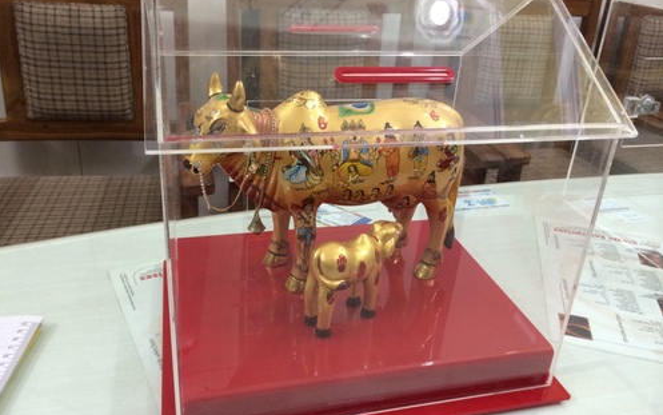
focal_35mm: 32
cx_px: 331
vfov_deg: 39.4
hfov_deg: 59.6
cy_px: 189
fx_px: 578
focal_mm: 4.12
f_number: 2.2
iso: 200
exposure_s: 1/30
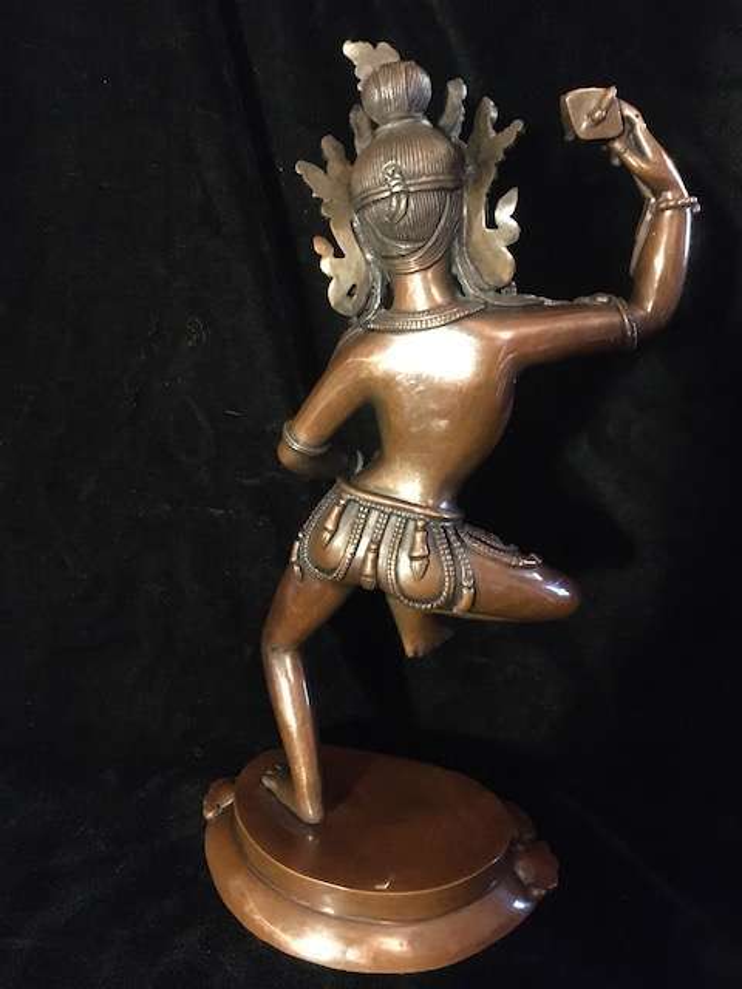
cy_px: 494
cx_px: 371
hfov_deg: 48.2
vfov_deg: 61.7
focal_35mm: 29
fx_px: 829
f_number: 2.2
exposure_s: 1/17
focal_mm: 4.15
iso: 1250
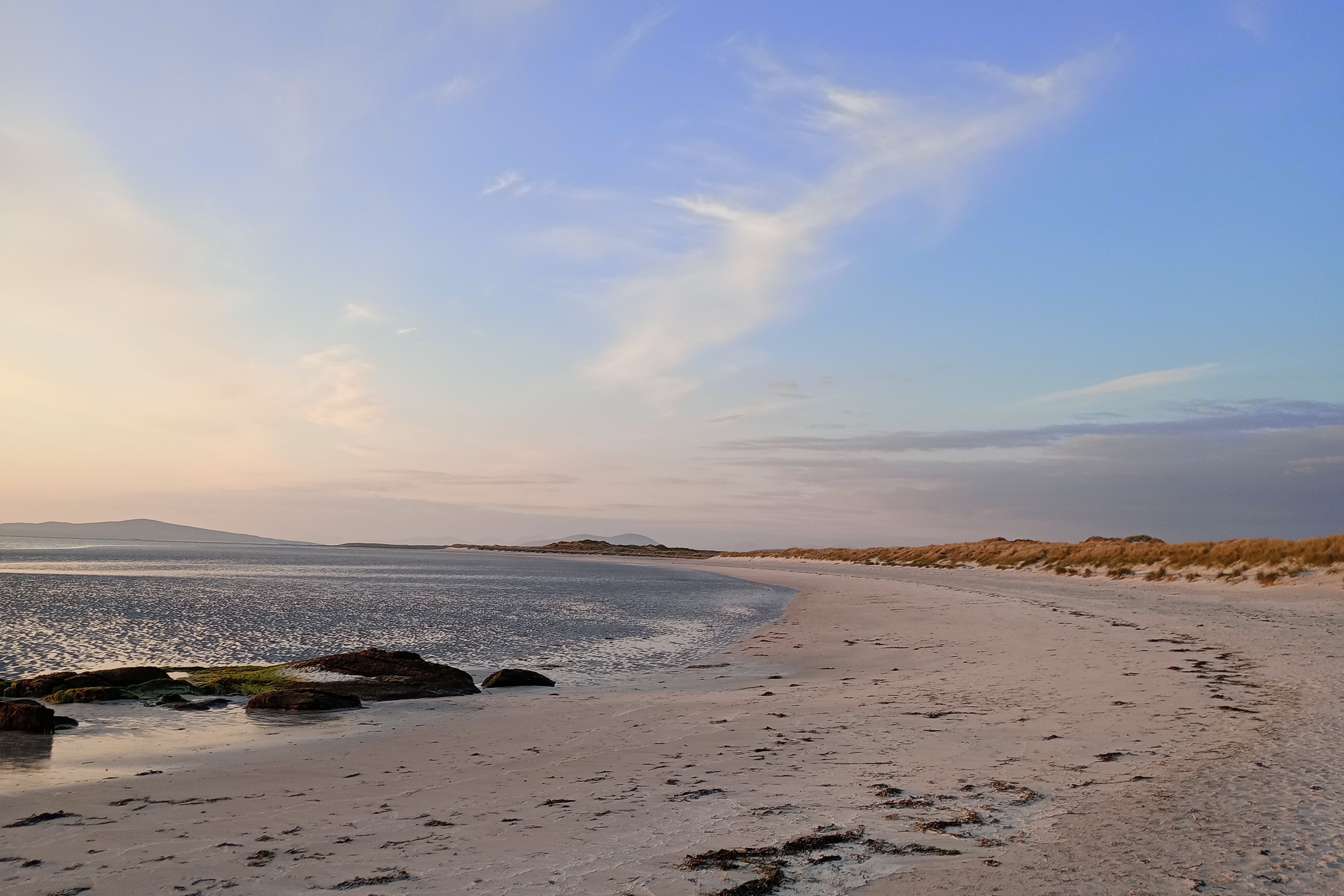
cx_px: 661
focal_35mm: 30
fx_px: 1120
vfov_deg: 43.6
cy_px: 407
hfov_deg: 61.9
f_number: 1.8
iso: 106
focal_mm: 4.27
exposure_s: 1/141
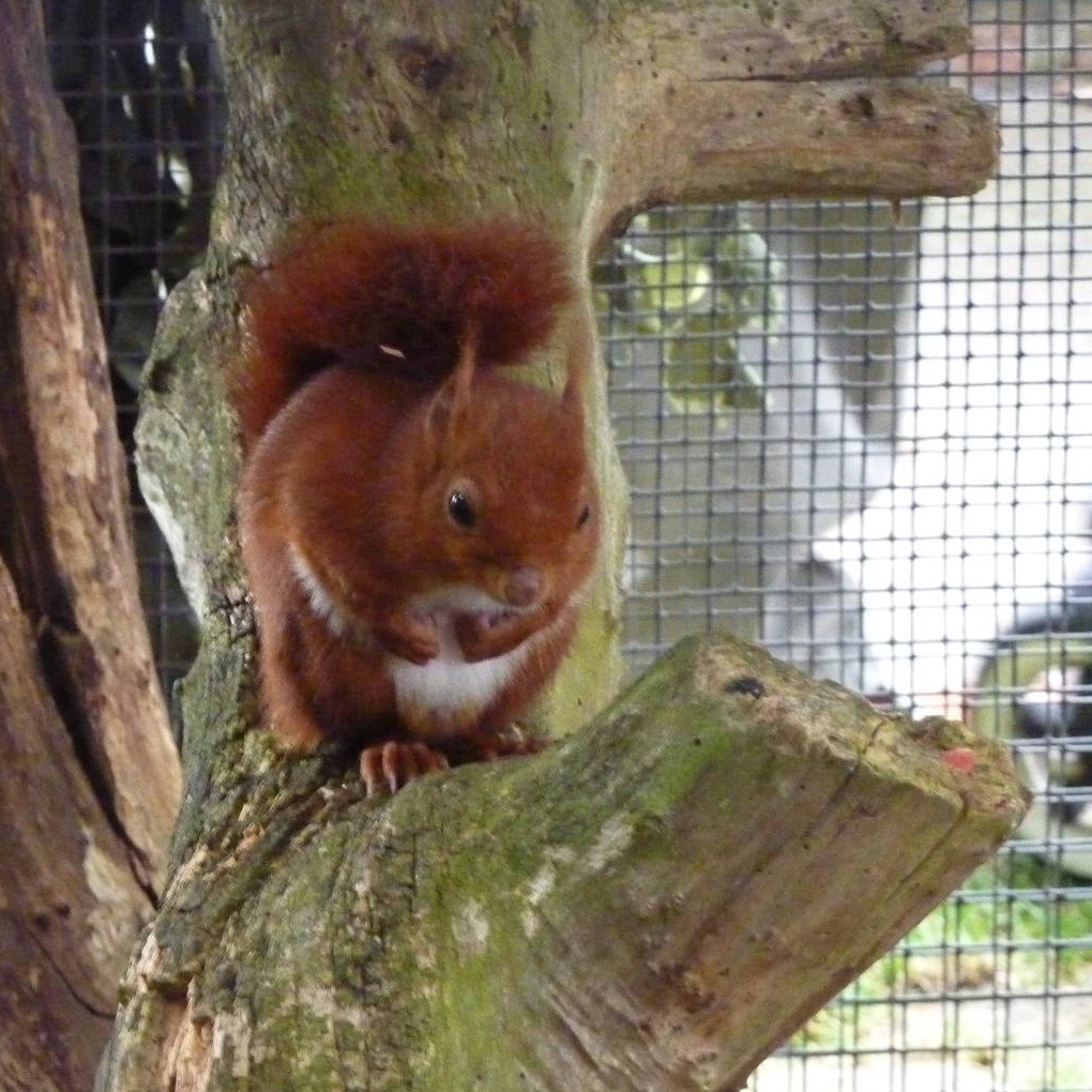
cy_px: 581
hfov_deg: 5.6
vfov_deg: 5.6
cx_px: 425
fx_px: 11135
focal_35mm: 312
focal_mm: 37
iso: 1250
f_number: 4.6
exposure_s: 1/20
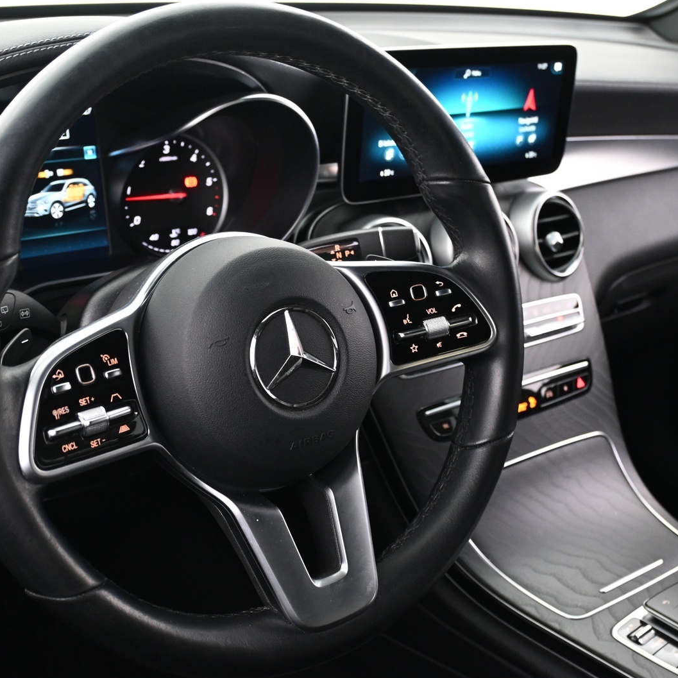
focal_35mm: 44
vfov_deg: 38.4
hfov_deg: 38.2
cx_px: 270
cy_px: 335
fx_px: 975
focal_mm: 22.5
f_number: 4
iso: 1600
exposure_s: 1/10
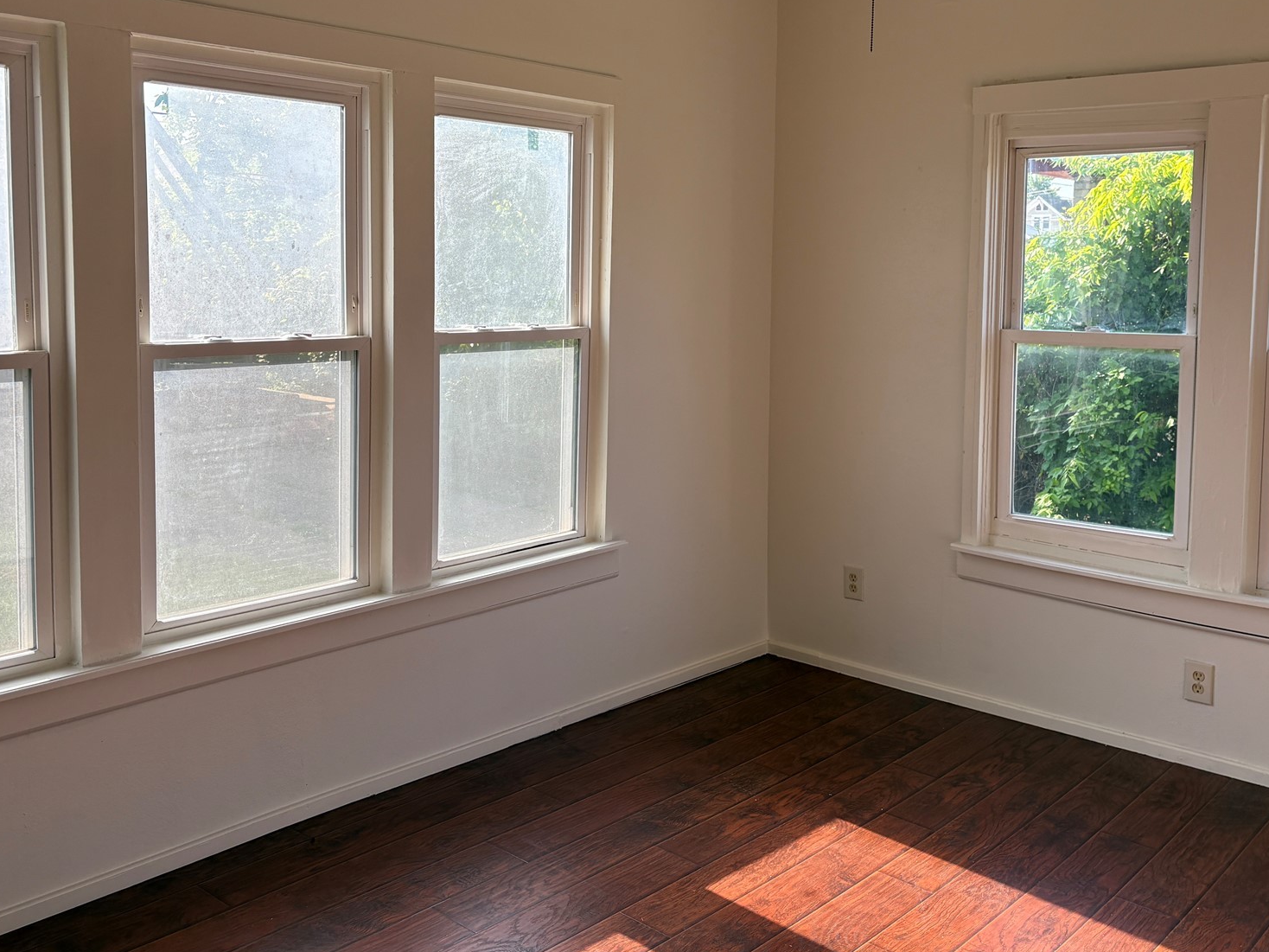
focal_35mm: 34
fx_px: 1246
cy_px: 390
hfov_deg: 53.9
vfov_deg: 41.6
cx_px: 667
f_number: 1.6
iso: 64
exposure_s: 1/660
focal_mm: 5.96
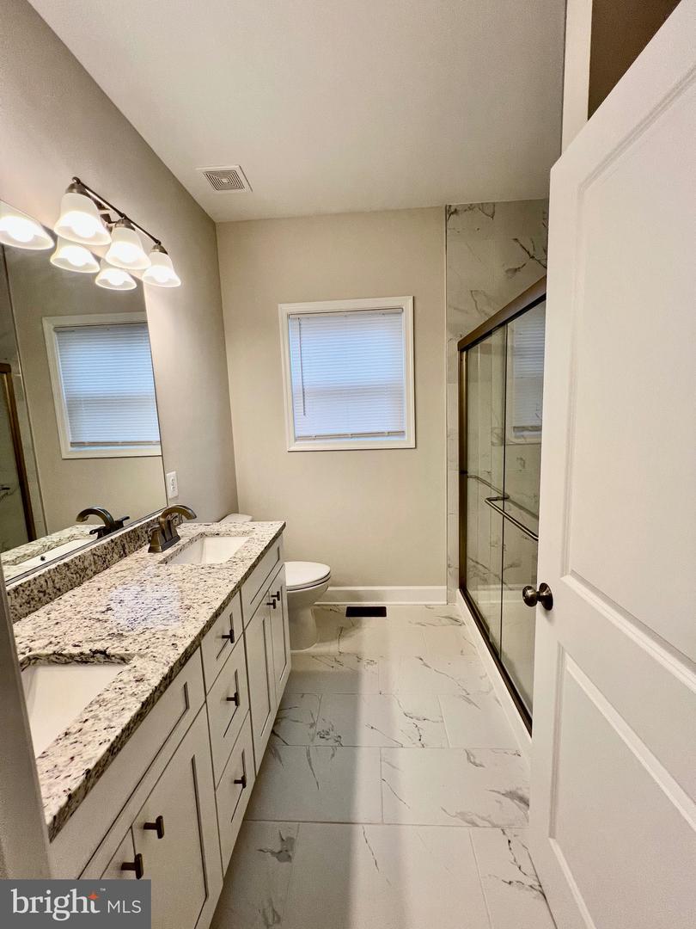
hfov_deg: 89.9
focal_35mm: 13
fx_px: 349
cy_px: 464
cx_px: 348
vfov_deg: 106.2
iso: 80
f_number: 1.8
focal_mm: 1.57
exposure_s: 1/120
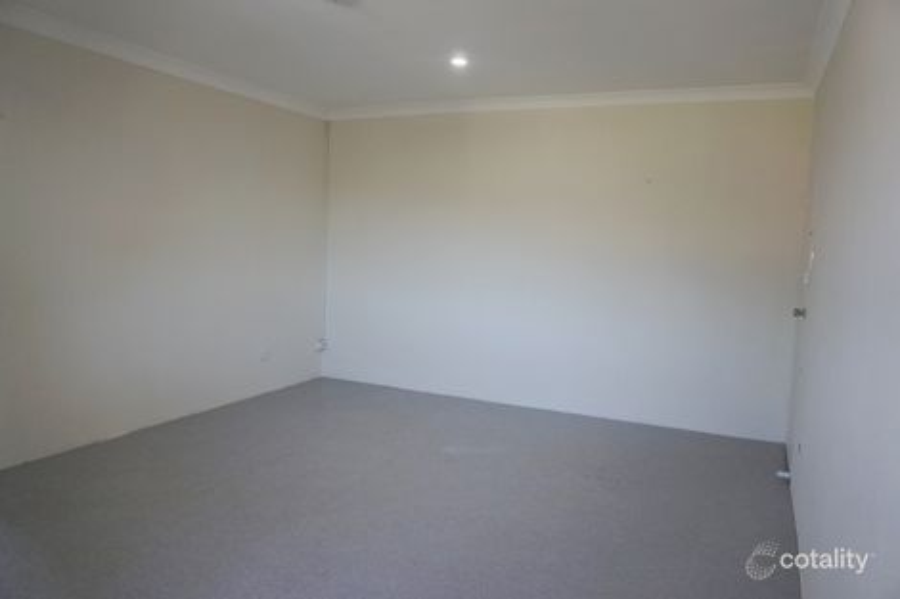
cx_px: 450
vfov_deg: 47.9
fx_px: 675
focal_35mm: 27
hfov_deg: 67.4
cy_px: 300
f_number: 4
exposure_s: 1/160
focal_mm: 18
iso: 500
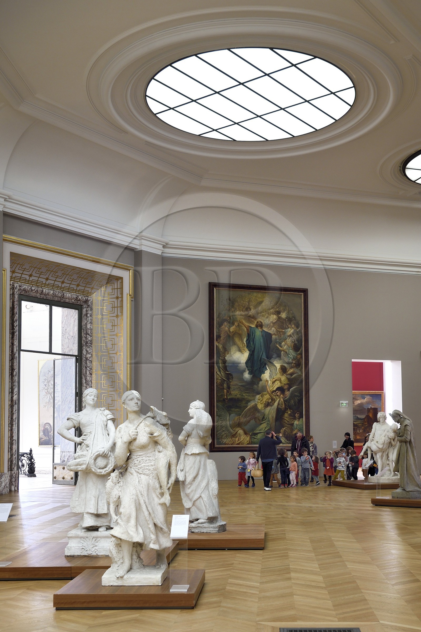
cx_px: 210
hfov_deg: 35.1
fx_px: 667
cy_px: 316
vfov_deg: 50.7
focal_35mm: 38
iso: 400
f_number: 6.3
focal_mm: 38
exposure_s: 1/30
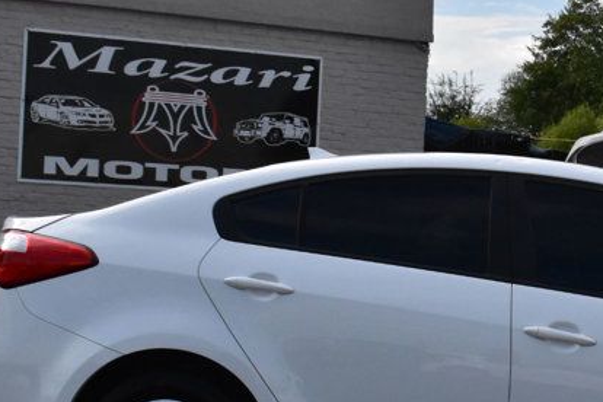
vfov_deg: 13.6
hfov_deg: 19.4
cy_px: 272
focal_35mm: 100
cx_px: 679
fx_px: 1679
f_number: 14
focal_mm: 27
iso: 2500
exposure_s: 1/2000
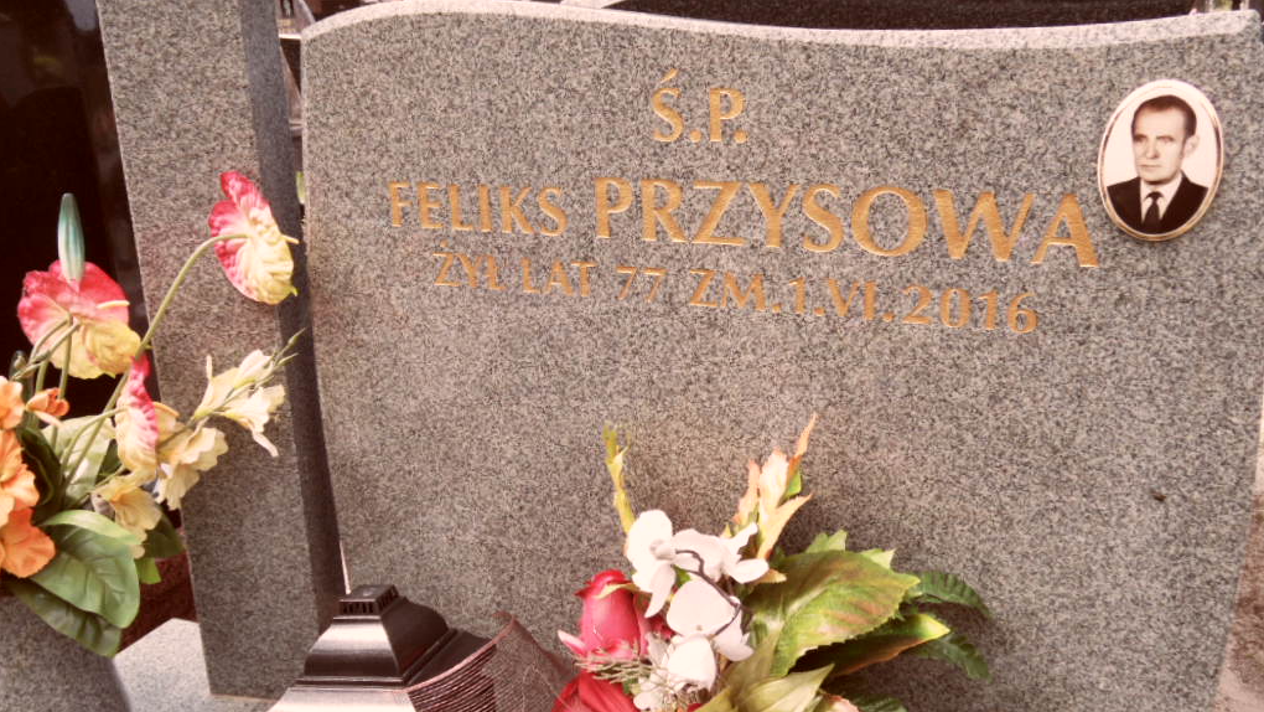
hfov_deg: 56.6
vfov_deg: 33.7
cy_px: 356
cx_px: 631
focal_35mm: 35
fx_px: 1173
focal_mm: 5.3
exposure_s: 1/250
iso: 80
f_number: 3.4
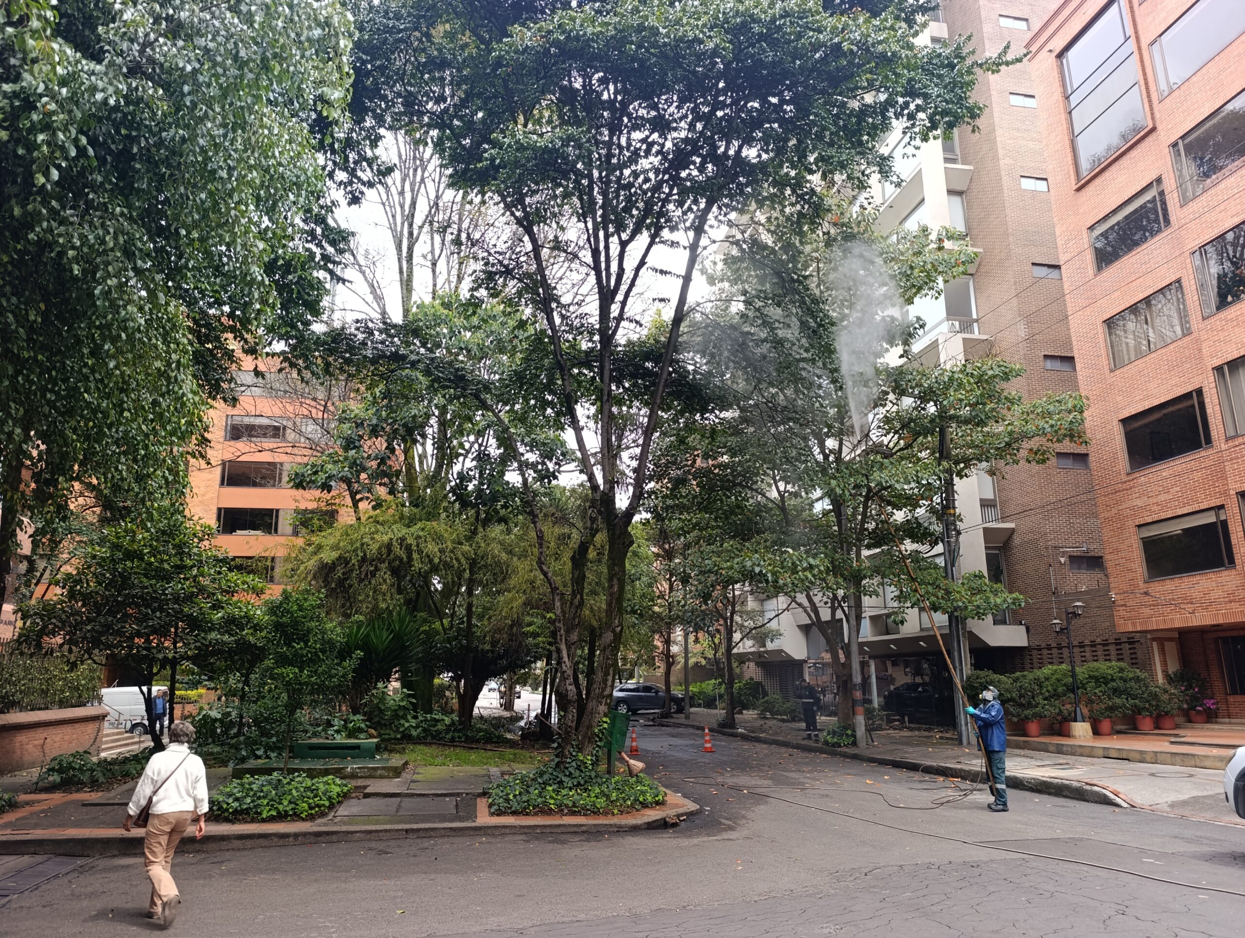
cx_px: 622
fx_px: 828
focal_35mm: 23
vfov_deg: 59.0
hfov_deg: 73.8
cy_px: 469
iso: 50
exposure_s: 1/121
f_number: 1.6
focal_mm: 6.14
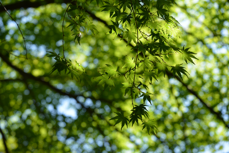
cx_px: 114
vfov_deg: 8.6
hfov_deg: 12.8
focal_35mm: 160
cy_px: 76
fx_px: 1018
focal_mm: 160
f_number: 8
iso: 400
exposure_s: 1/250
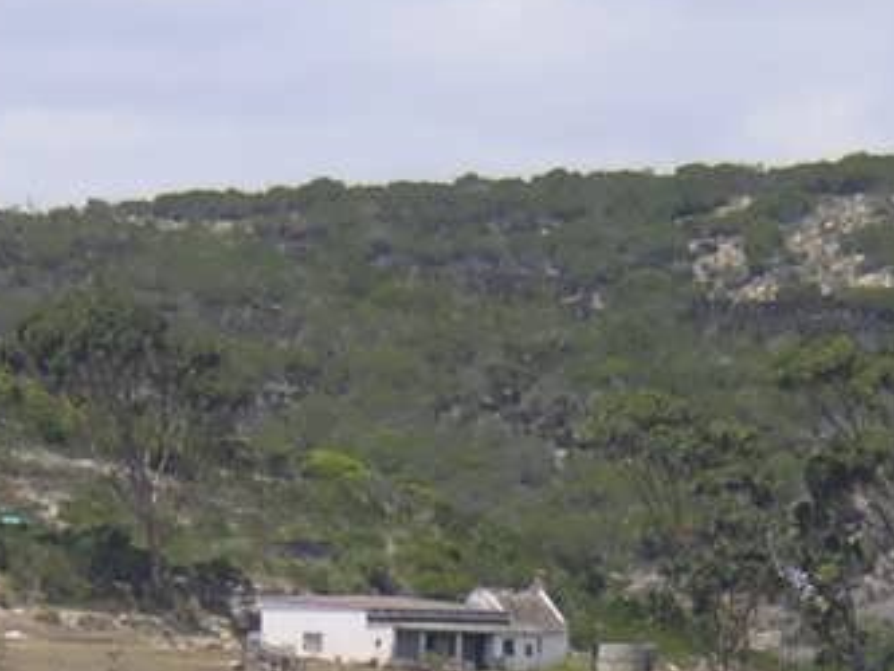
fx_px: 9688
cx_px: 70
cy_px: 786
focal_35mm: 375
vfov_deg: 4.0
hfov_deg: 5.3
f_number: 3.9
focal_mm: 16
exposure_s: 1/640
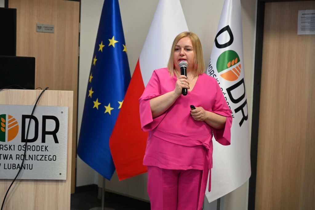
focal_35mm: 70
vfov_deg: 19.4
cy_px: 105
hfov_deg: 28.9
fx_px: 612
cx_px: 158
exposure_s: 1/125
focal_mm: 70
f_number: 4
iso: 1100
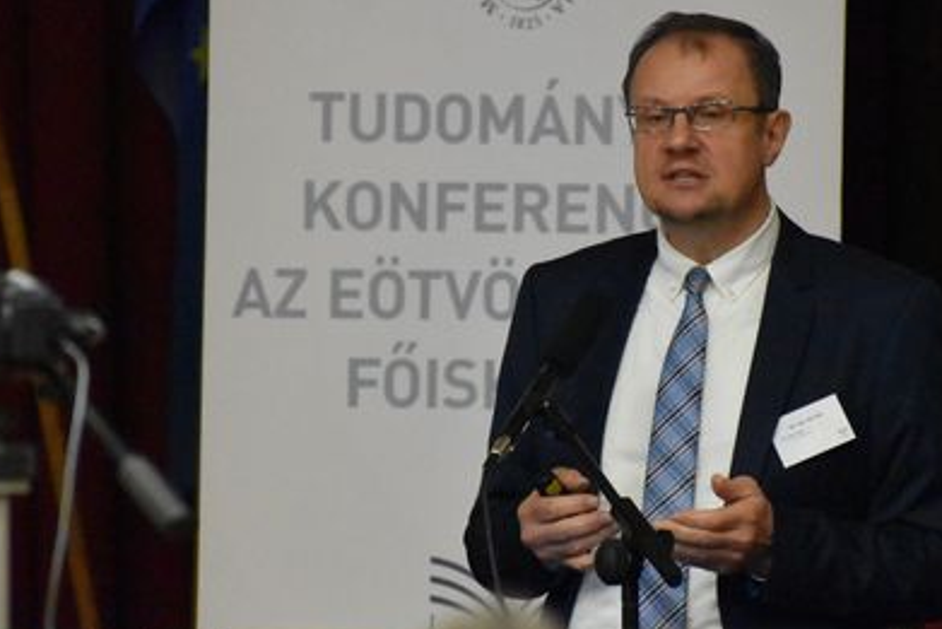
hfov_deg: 4.3
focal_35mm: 481
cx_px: 524
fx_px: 12590
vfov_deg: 2.9
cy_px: 301
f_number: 5.3
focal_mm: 200
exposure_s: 1/250
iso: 10000
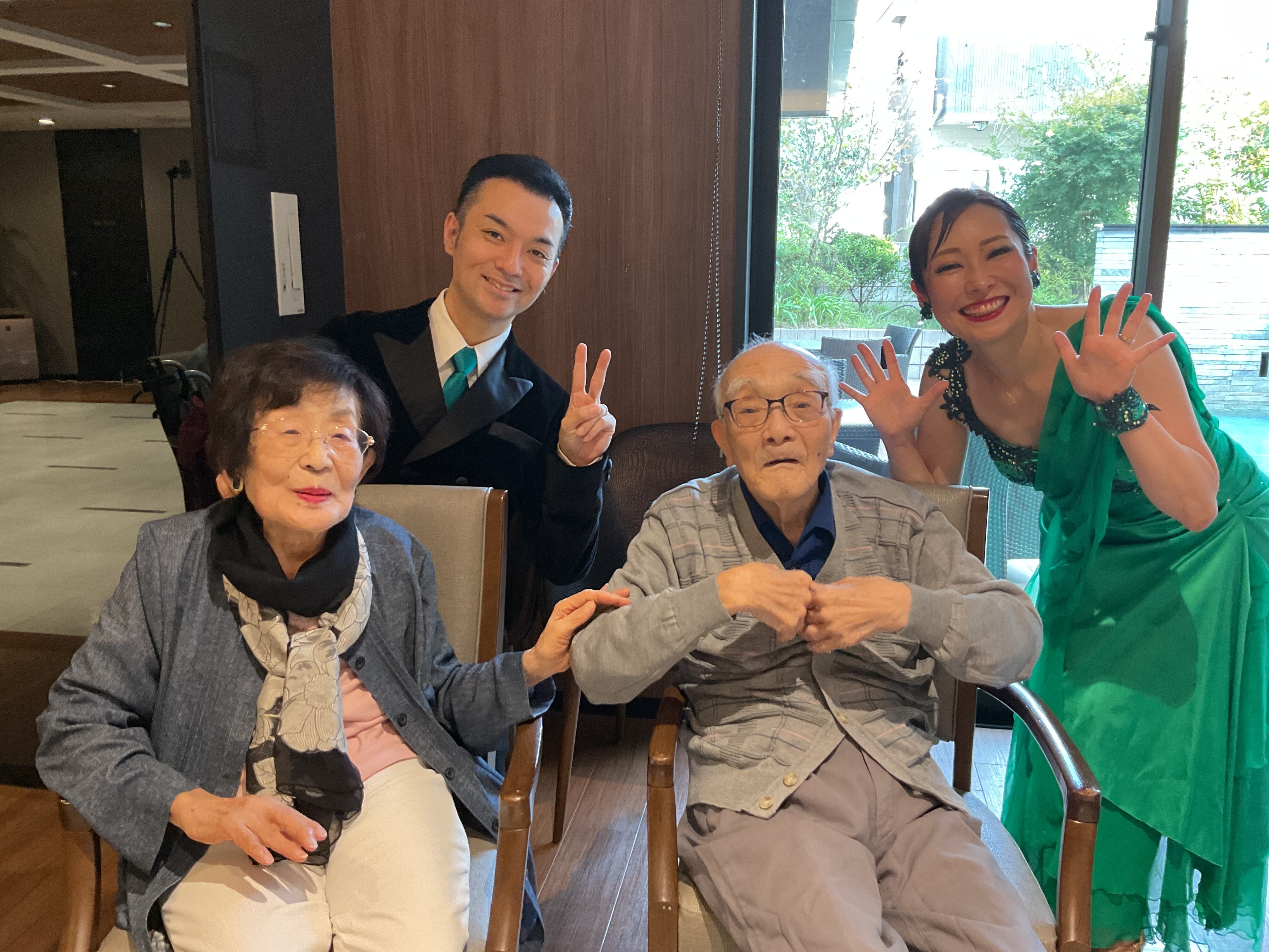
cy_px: 476
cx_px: 634
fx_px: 1063
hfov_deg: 61.7
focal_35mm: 29
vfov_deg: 48.2
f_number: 1.8
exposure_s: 1/50
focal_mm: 3
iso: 125
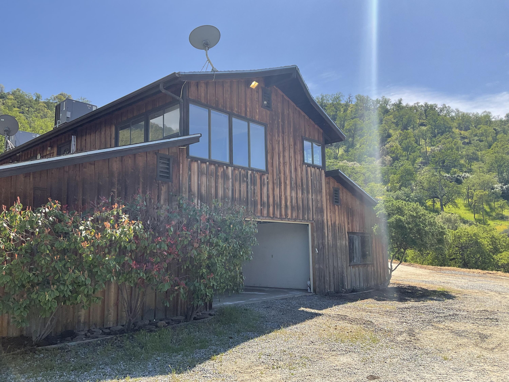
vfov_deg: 48.2
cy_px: 191
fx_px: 426
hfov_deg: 61.7
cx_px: 254
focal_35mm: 29
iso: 16
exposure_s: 1/1377
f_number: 1.8
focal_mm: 3
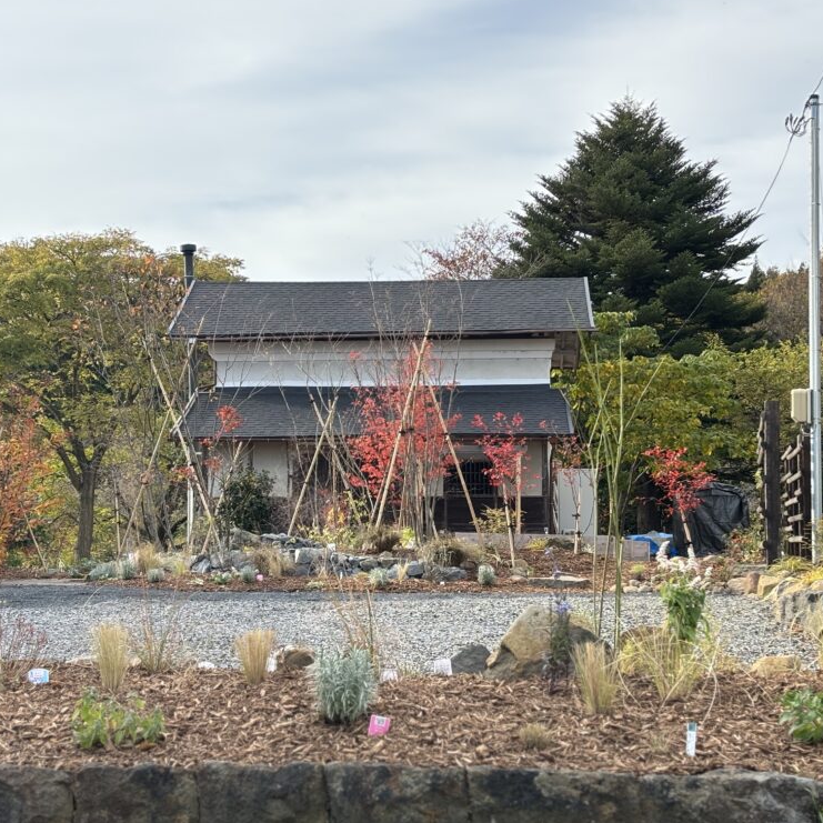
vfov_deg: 27.7
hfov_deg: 27.7
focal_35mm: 62
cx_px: 337
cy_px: 409
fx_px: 1668
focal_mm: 5.96
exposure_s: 1/615
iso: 32
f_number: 1.6
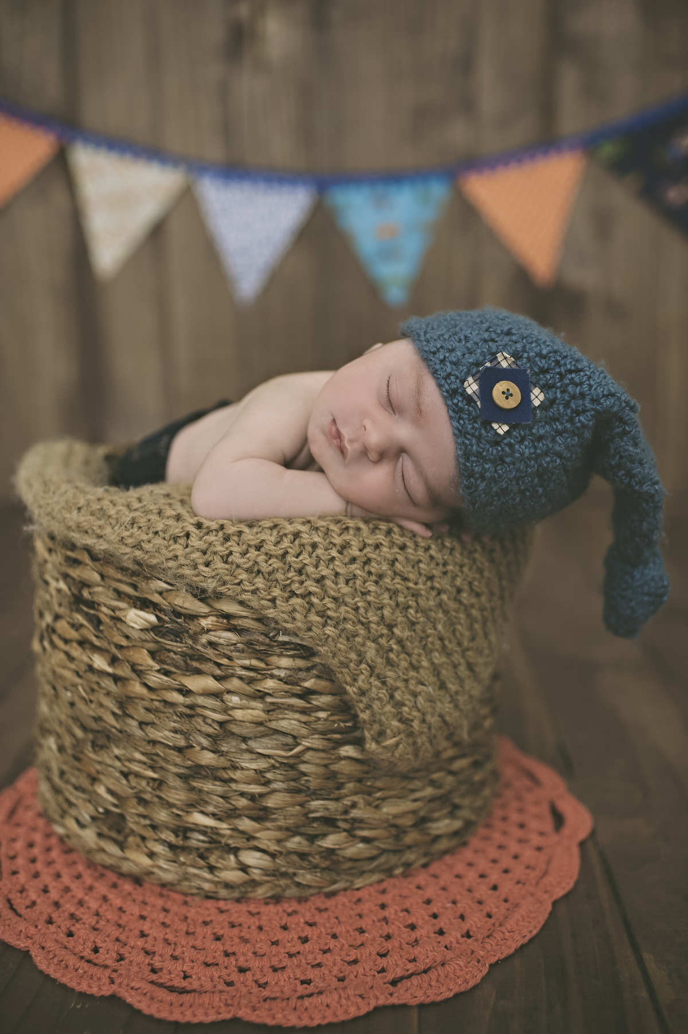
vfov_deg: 54.5
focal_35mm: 35
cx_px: 344
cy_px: 517
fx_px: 1004
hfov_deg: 37.8
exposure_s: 1/200
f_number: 2.2
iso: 200
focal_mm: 35
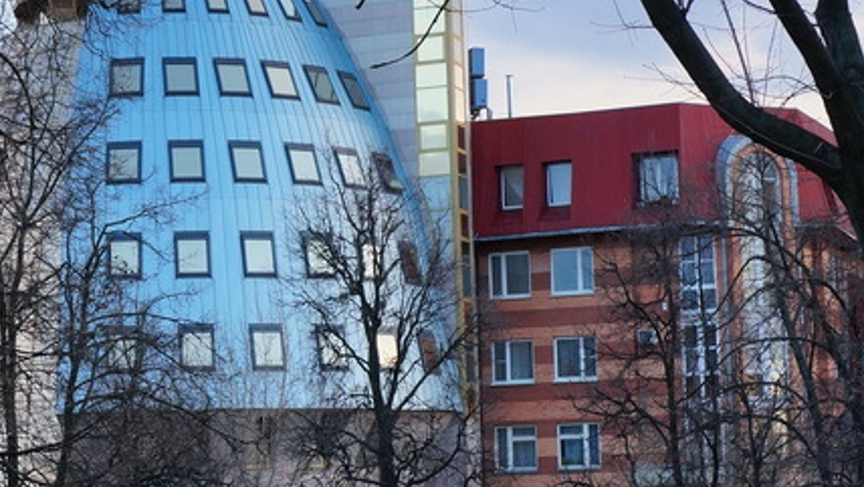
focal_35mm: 109
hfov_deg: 19.5
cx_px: 250
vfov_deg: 11.1
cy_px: 276
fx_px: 2499
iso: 400
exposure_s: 1/100
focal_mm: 35
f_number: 5.6
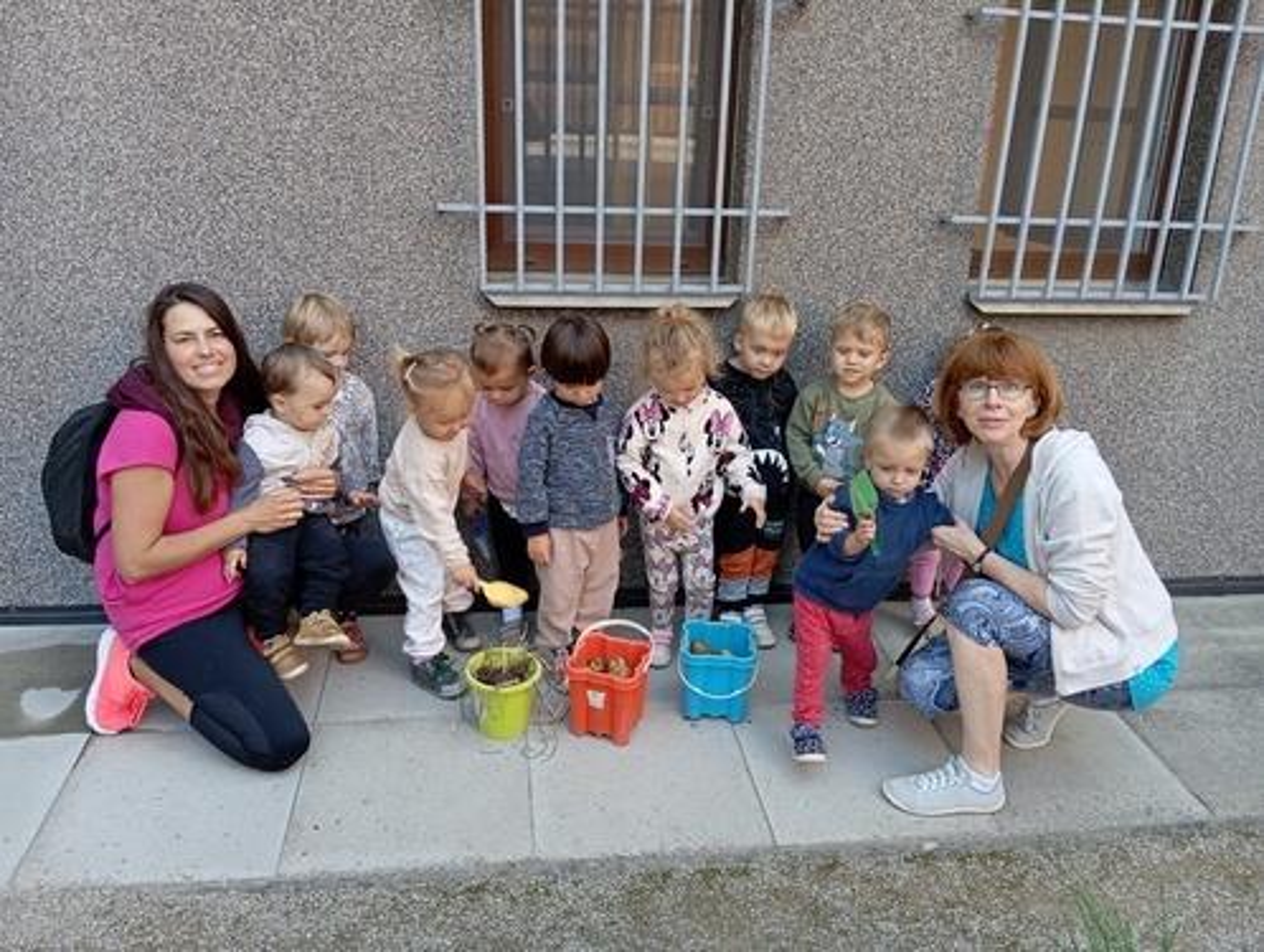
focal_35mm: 28
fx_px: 1024
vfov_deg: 49.9
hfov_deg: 63.4
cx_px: 632
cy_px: 476
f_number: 1.8
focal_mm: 4.22
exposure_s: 1/50
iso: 65
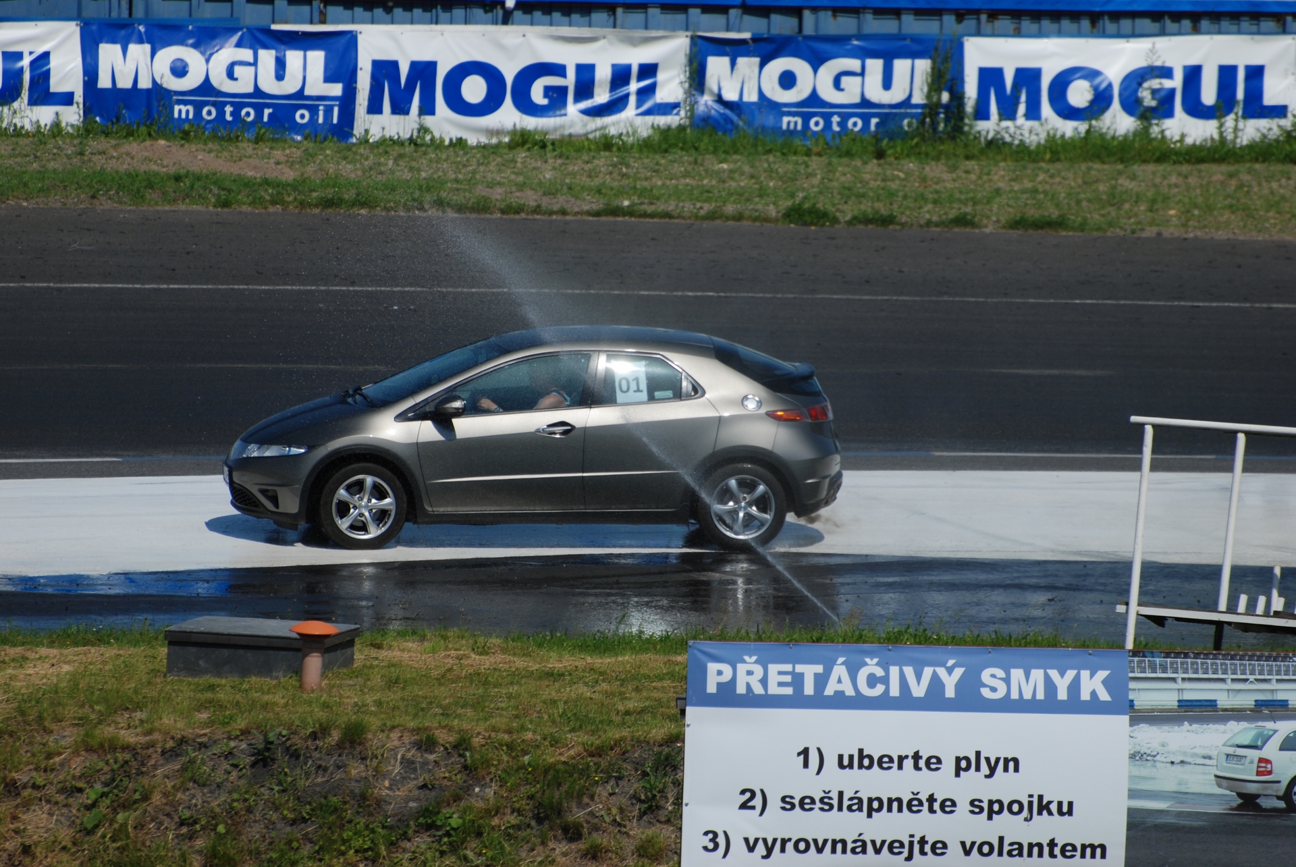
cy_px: 434
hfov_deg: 4.6
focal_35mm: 450
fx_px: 16218
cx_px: 648
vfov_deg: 3.1
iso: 100
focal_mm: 300
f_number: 5.6
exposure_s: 1/1000
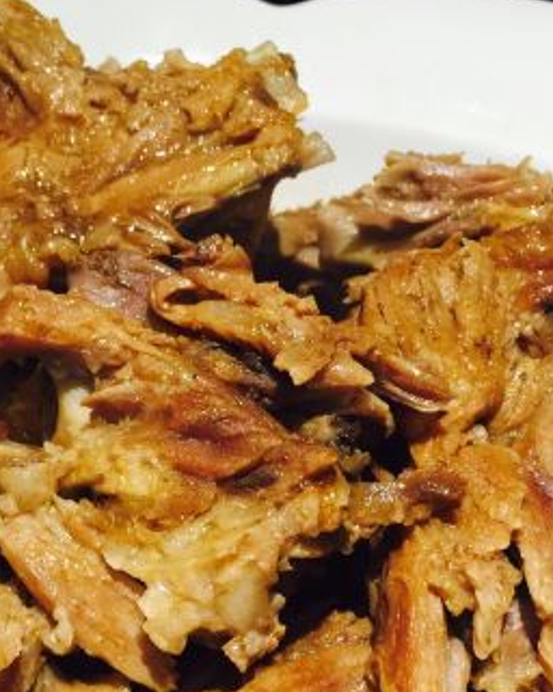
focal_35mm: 62
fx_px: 1268
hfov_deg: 24.3
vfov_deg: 30.1
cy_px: 507
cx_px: 125
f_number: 2.2
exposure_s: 1/30
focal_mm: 4.15
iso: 32
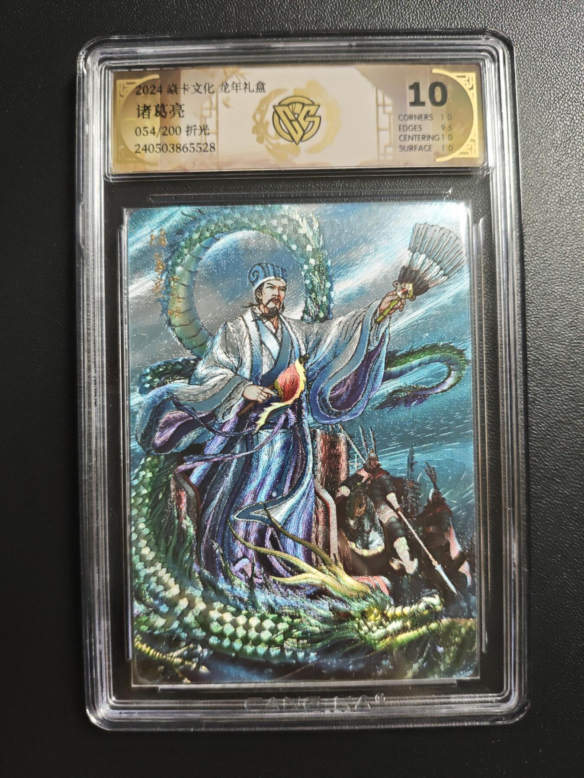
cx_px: 292
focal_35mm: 26
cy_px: 389
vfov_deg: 67.3
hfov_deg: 53.1
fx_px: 585
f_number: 1.5
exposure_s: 1/100
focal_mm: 4.94
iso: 250
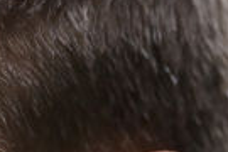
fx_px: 19144
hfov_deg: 0.7
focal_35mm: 3023
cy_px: 244
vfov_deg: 0.5
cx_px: -250
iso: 2000
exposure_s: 1/2000
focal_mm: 400
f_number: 2.8
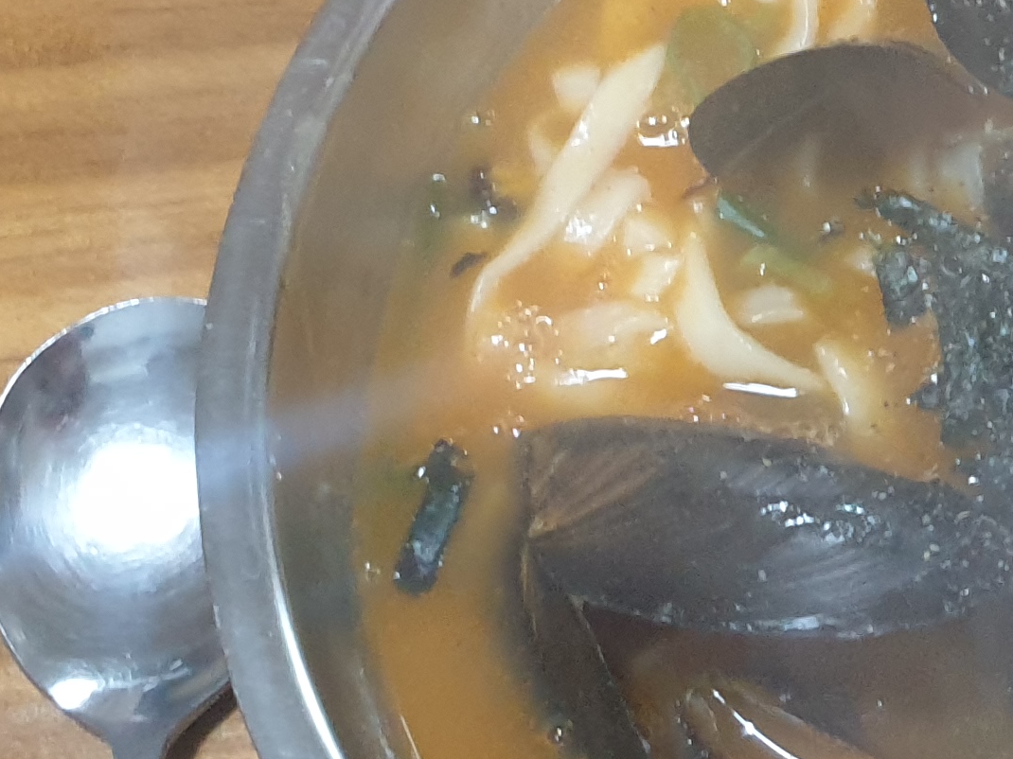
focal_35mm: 98
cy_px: 132
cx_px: 1649
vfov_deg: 15.0
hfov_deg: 17.4
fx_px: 2867
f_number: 1.5
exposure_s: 1/60
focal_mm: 4.3
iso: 160
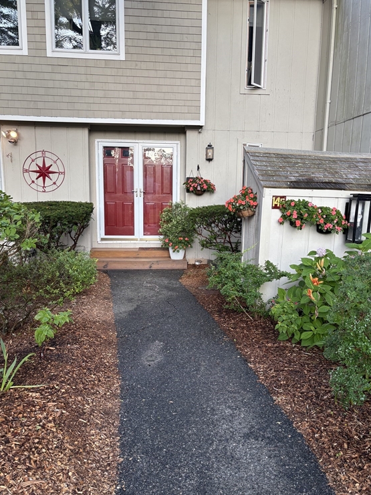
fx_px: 386
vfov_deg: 65.3
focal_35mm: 27
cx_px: 184
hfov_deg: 51.4
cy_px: 249
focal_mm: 5.96
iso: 64
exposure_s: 1/120
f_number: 1.6
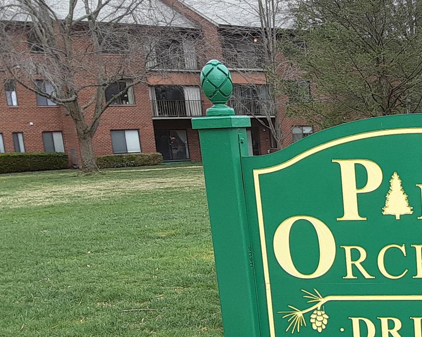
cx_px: 441
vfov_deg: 23.7
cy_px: 324
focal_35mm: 62
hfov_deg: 28.3
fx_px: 774
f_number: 1.9
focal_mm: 2.91
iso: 40
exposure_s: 1/380
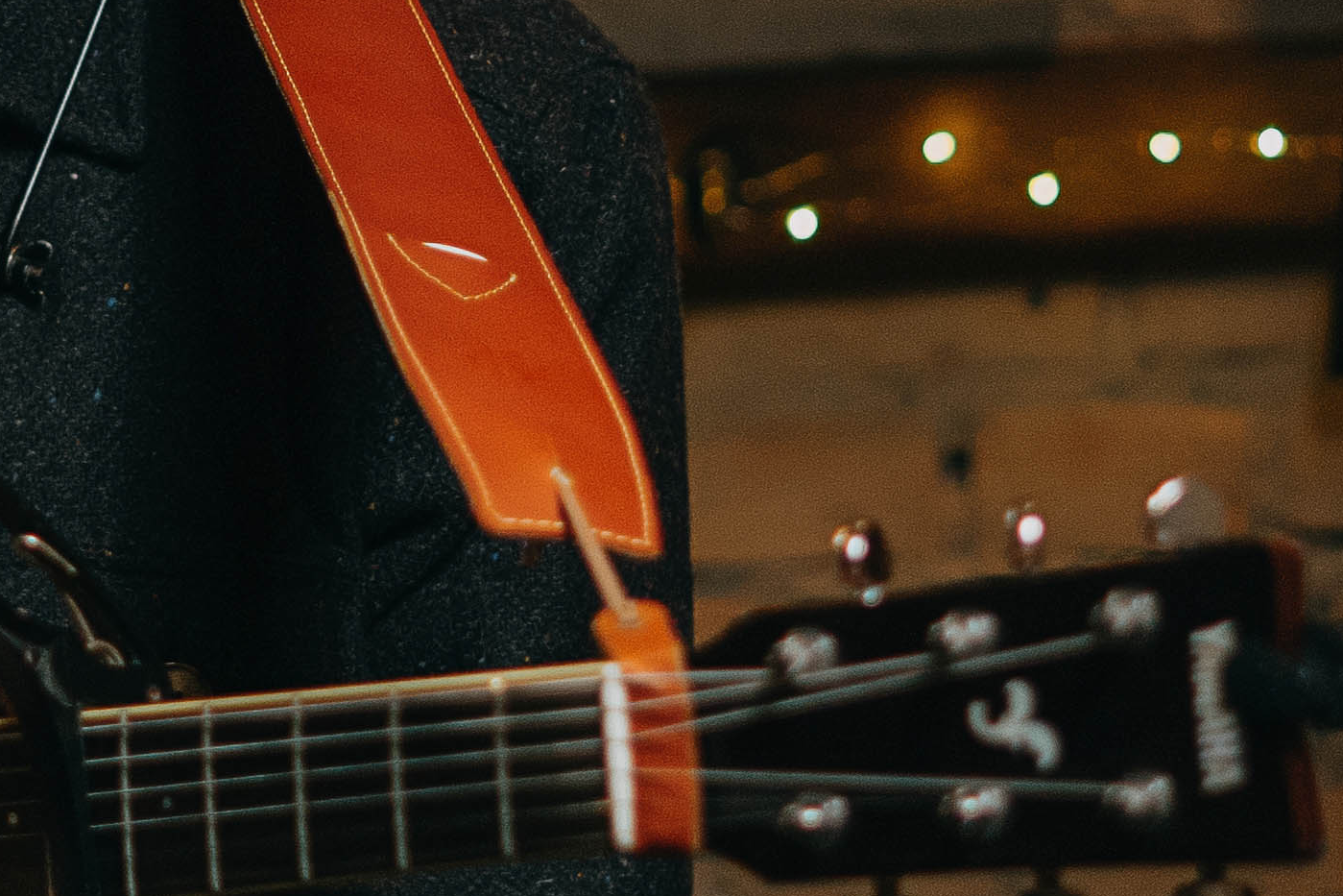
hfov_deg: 9.7
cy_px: 3
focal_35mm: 211
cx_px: 210
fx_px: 7872
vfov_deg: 6.5
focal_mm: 50
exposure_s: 1/125
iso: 1000
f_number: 1.8
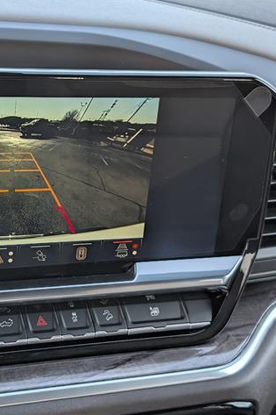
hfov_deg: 19.4
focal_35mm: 69
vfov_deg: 29.3
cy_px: 207
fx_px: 794
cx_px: 29
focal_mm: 6.9
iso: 264
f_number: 1.68
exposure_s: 1/1111
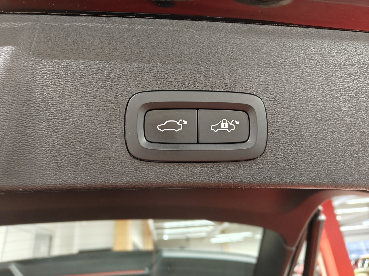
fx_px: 256
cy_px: 138
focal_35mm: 24
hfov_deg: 71.6
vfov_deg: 56.8
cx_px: 184
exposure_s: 1/50
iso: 160
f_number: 1.8
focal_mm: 5.59
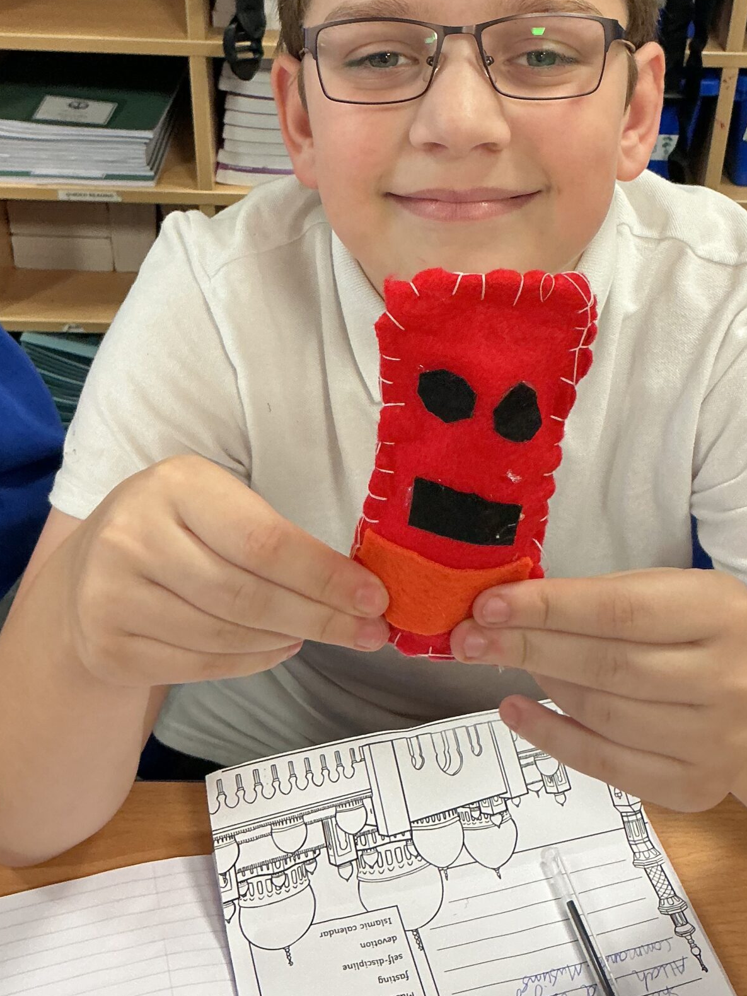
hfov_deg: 30.8
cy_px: 313
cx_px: 440
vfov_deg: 39.8
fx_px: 1352
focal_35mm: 47
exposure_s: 1/60
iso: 100
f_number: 1.8
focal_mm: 3
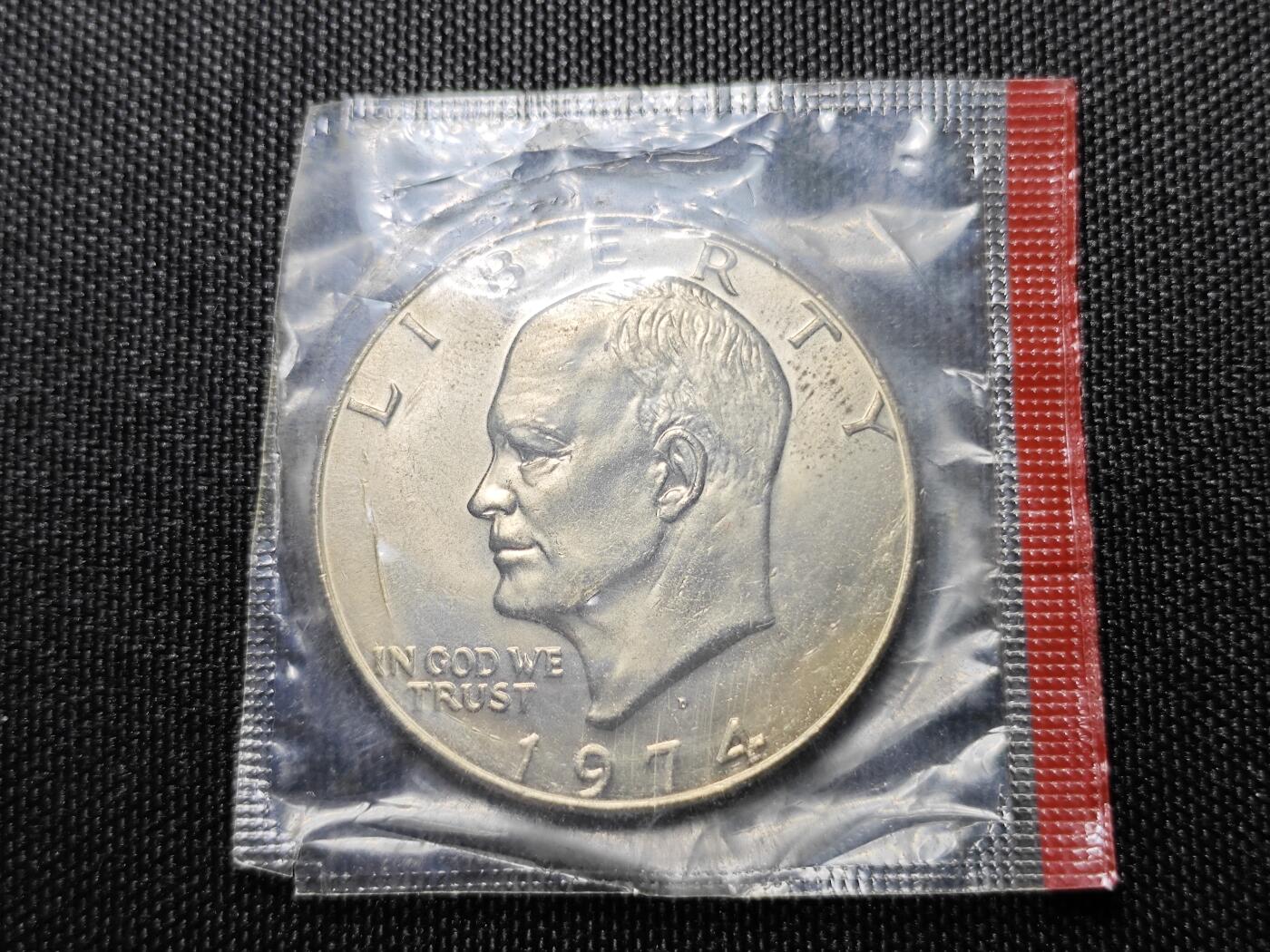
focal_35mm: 49
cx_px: 635
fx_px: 1798
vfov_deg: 29.7
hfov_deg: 38.9
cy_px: 476
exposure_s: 1/130
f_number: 1.6
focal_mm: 5.84
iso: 50
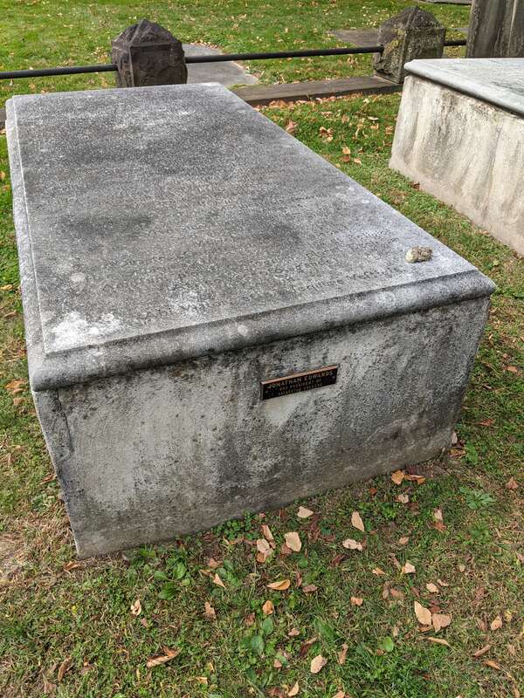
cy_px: 349
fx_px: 545
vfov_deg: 65.3
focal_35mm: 27
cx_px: 262
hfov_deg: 51.4
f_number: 1.8
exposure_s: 1/668
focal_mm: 4.44
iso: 48
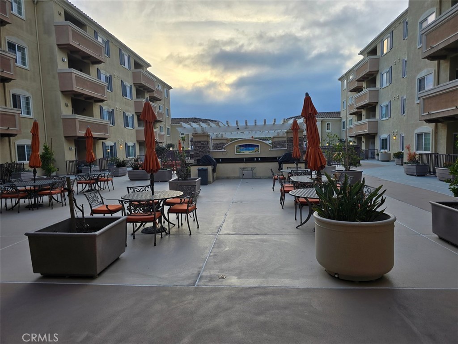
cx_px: 229
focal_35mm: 23
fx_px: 304
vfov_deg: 58.9
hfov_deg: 73.9
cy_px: 172
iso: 20
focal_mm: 6.3
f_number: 1.7
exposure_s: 1/180
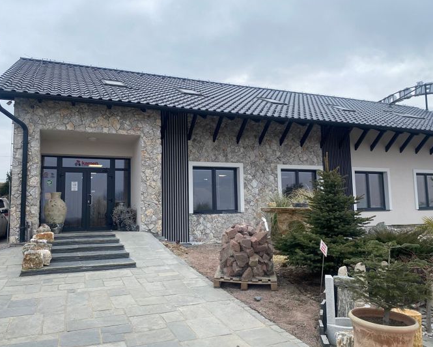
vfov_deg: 50.0
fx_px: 372
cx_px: 217
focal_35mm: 29
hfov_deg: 60.4
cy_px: 180
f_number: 1.8
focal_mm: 4.25
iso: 32
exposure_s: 1/1377
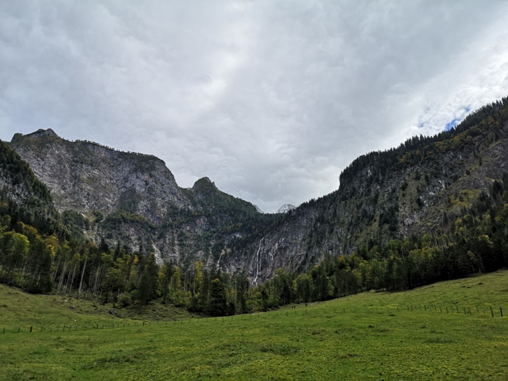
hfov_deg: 65.3
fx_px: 396
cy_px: 190
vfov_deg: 51.4
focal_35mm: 27
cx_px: 254
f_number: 1.8
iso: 50
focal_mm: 3.95
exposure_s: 1/3704
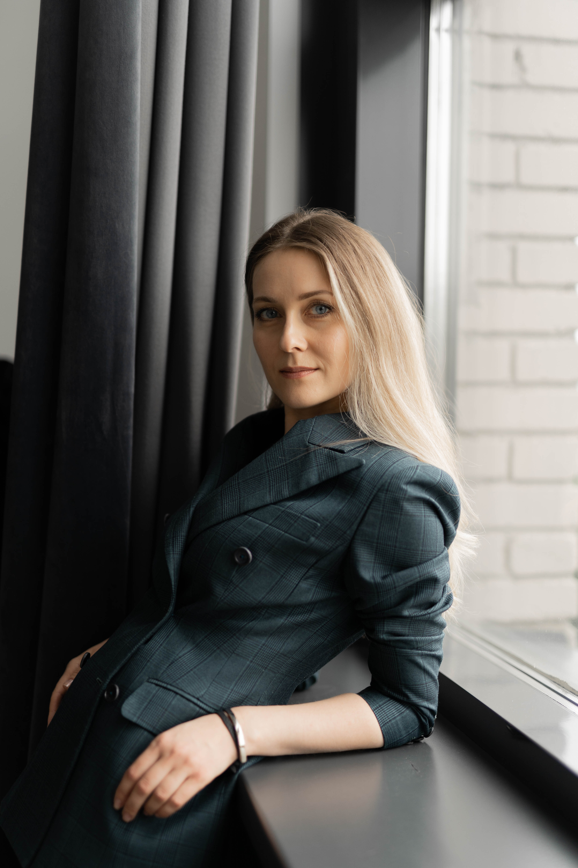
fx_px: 1204
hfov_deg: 27.0
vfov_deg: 39.6
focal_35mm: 50
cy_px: 434
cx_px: 289
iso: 200
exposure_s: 1/640
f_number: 1.4
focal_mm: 50
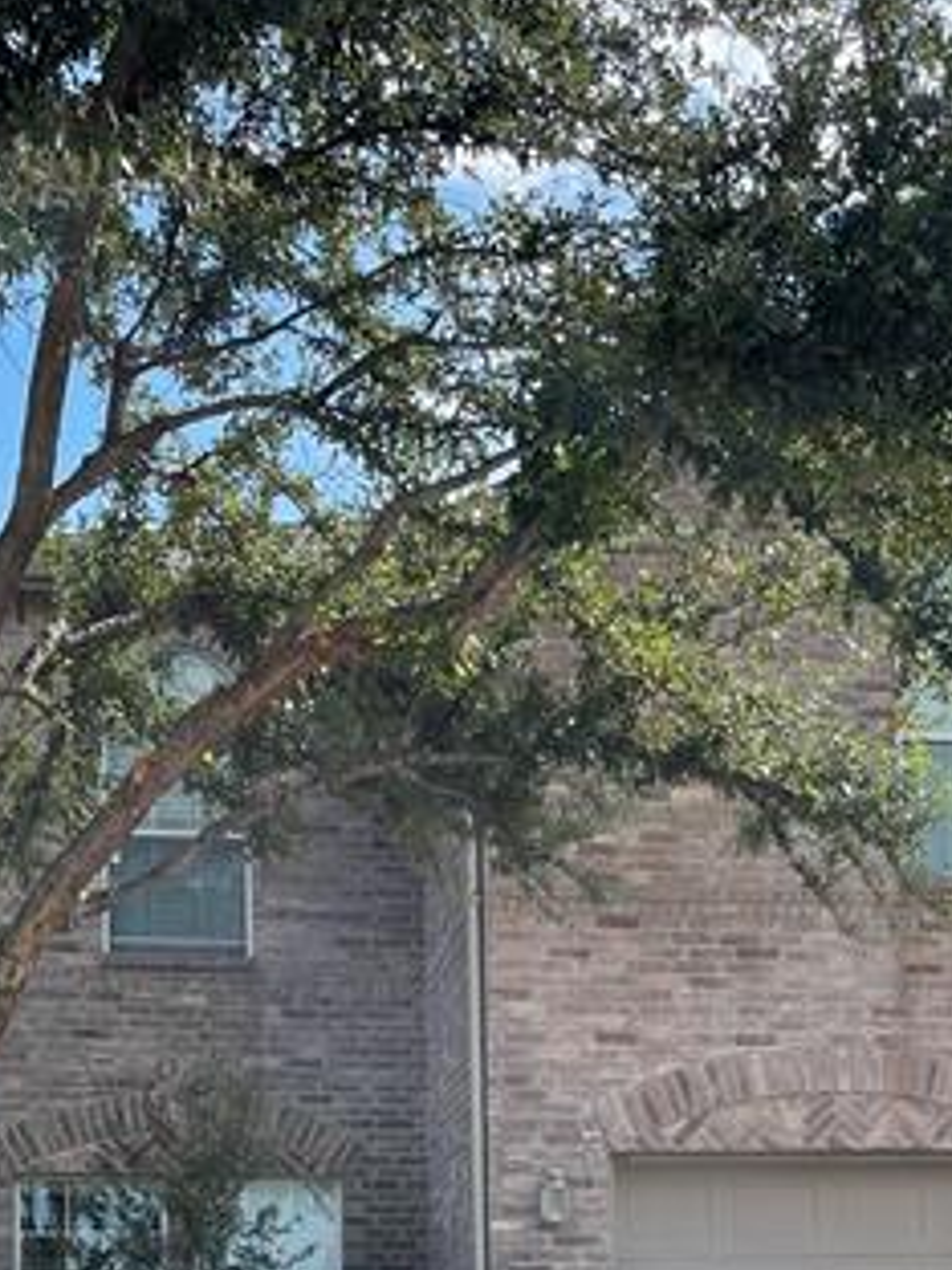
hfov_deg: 22.9
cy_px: 1254
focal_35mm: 64
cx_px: 541
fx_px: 2347
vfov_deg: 28.5
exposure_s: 1/2083
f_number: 1.6
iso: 32
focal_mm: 5.1
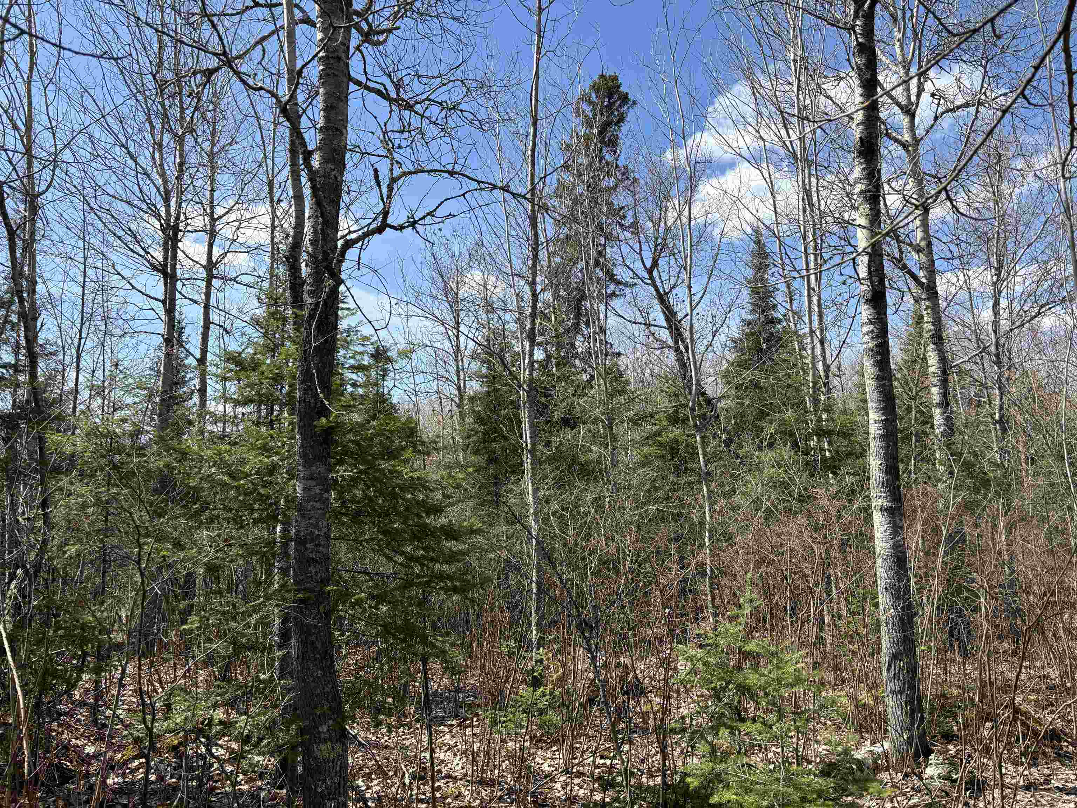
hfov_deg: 67.3
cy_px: 404
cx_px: 538
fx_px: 809
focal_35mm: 26
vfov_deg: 53.1
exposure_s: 1/2105
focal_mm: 5.96
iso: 50
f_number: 1.6
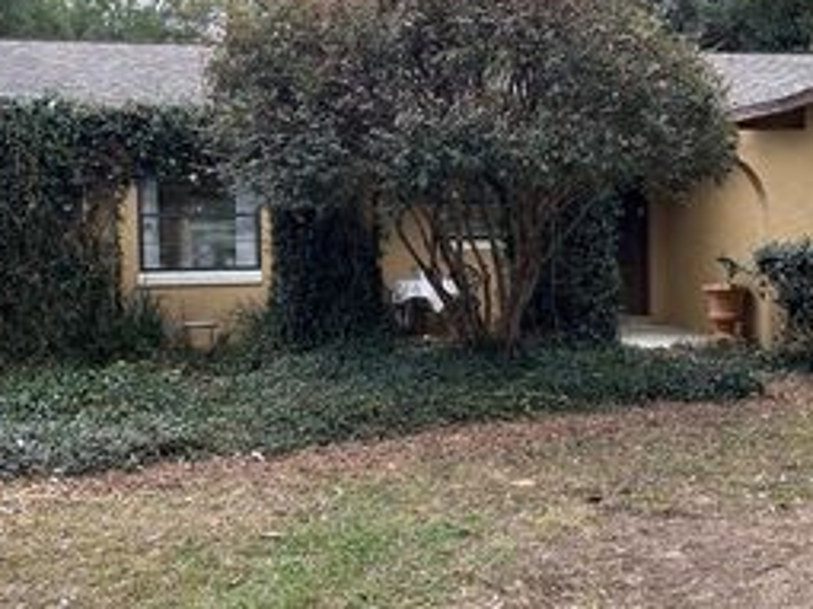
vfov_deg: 28.5
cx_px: 446
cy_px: 244
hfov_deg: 37.5
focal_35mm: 51
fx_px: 1197
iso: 50
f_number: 1.5
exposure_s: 1/700
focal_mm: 5.7
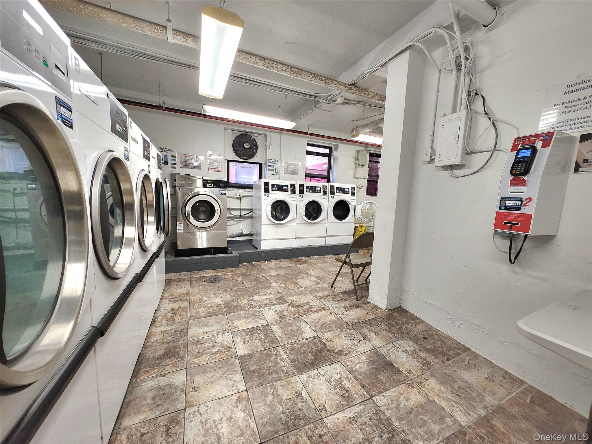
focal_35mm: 13
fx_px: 222
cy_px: 222
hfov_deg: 106.2
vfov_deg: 89.9
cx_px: 296
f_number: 2.2
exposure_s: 1/60.2
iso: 125
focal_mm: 1.74
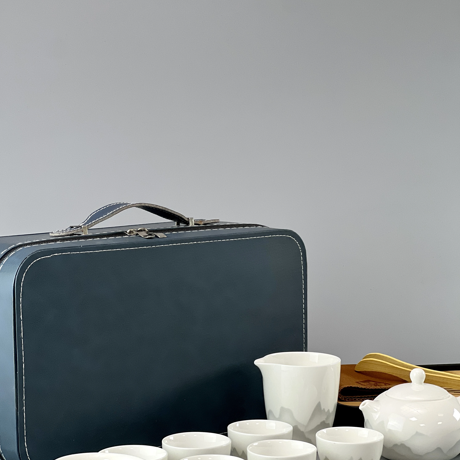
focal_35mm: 92
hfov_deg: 18.9
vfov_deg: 18.9
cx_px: 231
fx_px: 1383
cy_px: 254
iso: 125
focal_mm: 9
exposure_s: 1/120
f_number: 2.8
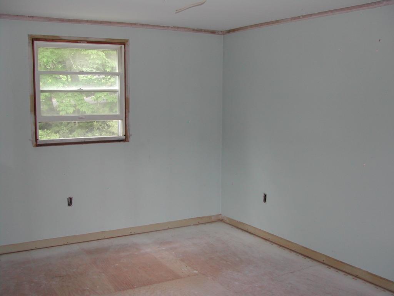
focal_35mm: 38
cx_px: 197
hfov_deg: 49.0
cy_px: 148
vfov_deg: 37.7
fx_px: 433
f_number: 2.8
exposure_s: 1/30
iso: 100
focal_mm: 8
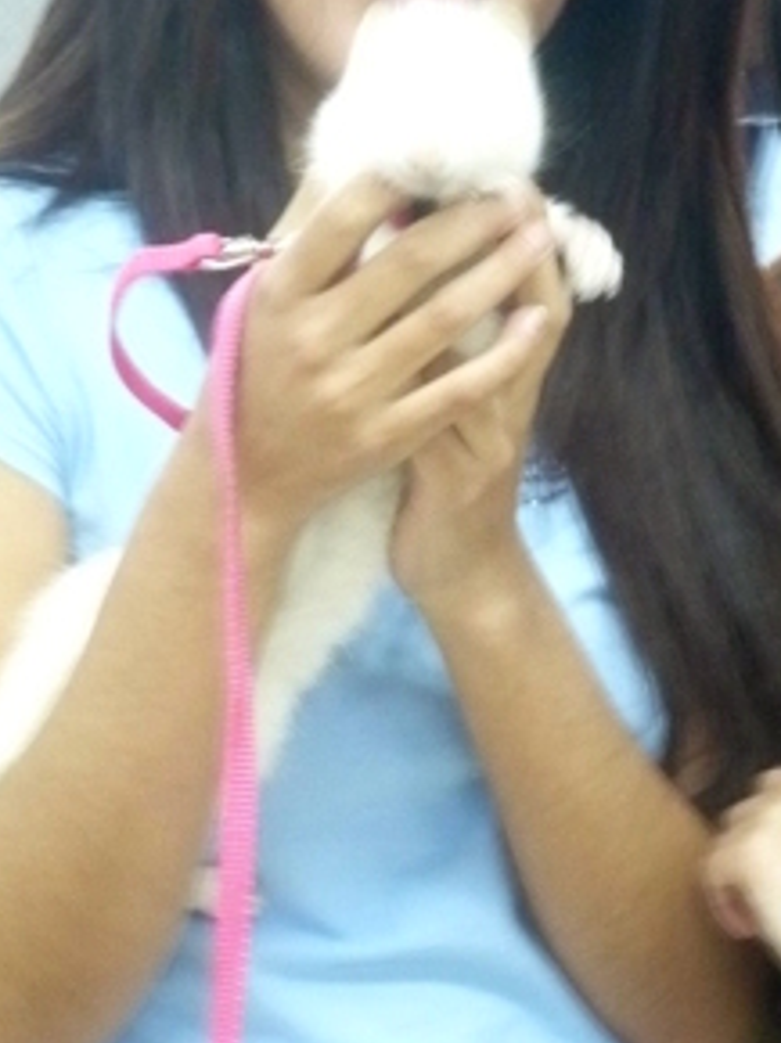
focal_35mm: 145
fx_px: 4368
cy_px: 349
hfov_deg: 10.2
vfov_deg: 13.6
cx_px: 612
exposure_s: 1/5
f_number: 4
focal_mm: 11.5
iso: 400
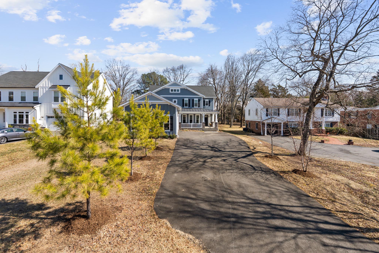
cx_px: 190
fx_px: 168
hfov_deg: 96.7
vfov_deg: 73.8
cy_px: 126
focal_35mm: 16
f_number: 9
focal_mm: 16
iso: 80
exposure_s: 1/125
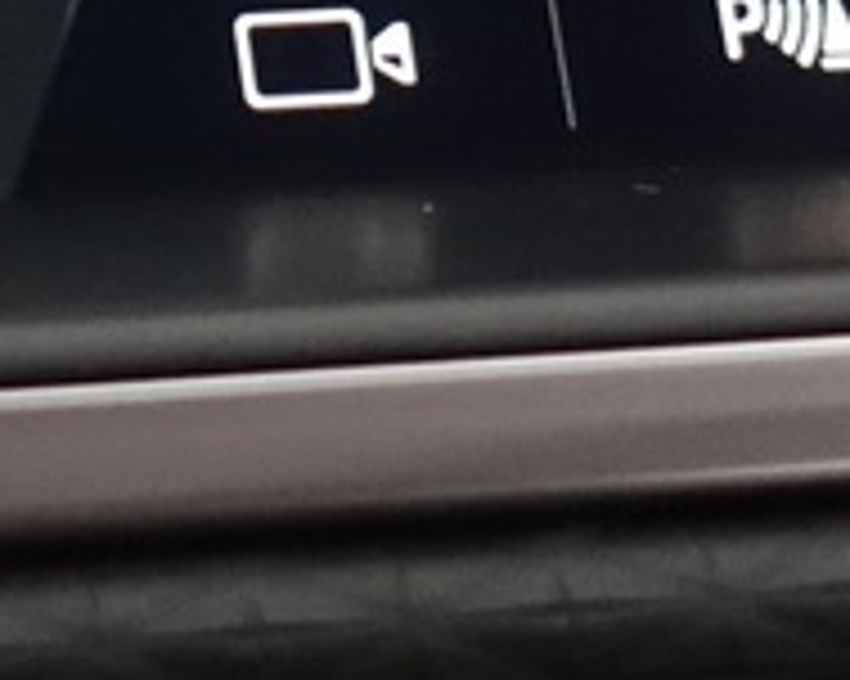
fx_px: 4853
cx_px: -1021
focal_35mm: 193
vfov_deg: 7.6
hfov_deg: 9.2
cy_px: -797
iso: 1000
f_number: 2.5
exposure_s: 1/80
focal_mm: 8.8
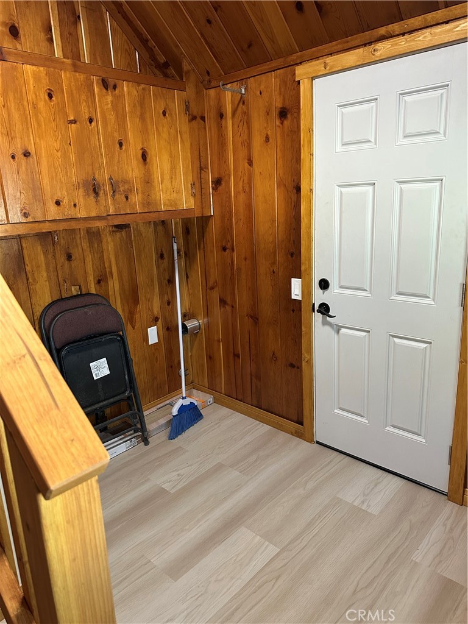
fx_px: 433
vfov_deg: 71.6
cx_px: 234
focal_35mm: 24
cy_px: 312
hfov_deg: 56.8
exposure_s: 1/60
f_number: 1.78
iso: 400
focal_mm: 6.86
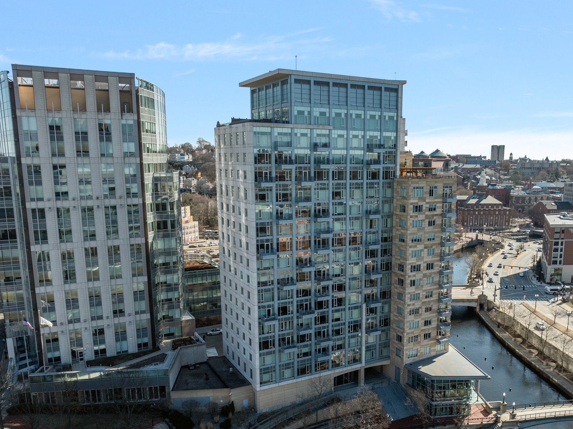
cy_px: 259
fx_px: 496
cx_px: 348
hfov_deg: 59.4
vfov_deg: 46.5
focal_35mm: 30
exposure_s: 1/500
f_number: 2.8
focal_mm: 12.29
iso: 200
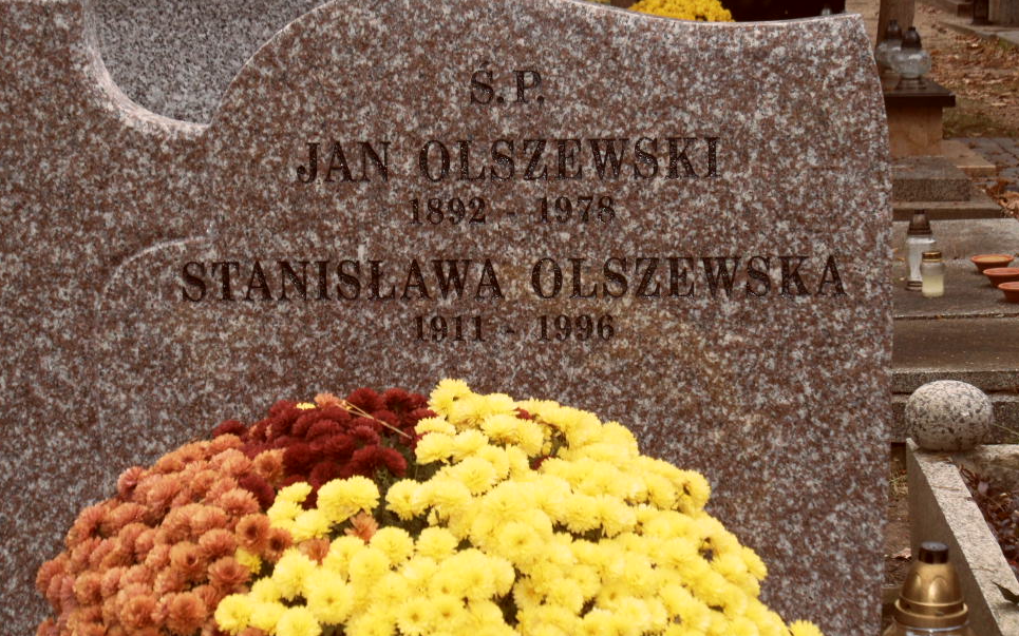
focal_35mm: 90
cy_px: 368
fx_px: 2499
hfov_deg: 23.0
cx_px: 492
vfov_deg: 14.5
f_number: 4.2
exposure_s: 1/45
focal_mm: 13.2
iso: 200
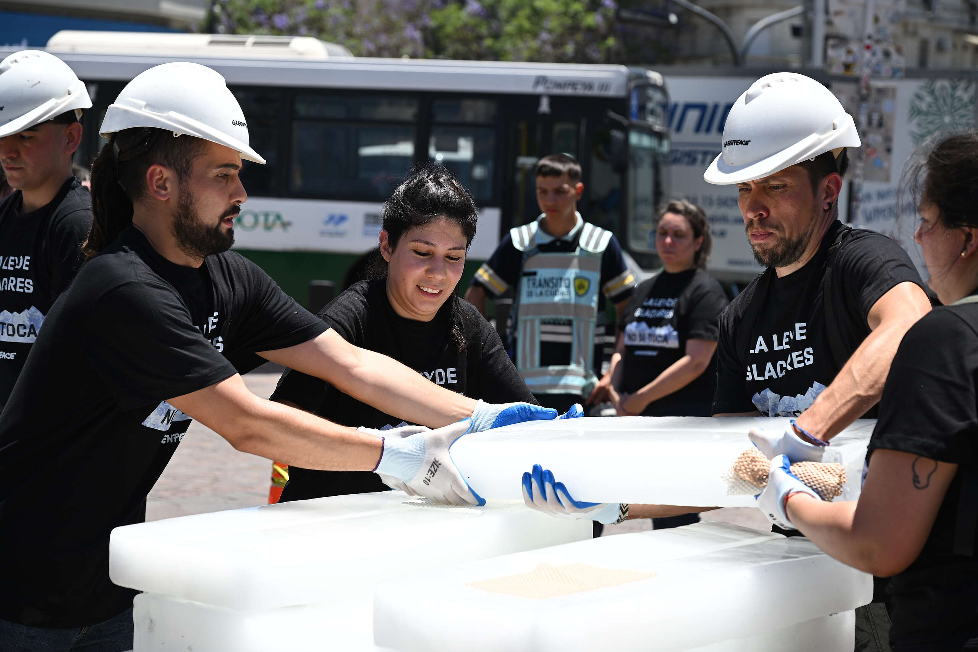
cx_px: 489
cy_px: 326
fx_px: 2336
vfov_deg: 15.9
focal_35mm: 86
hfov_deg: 23.6
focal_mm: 86
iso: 100
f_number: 5.6
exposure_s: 1/400
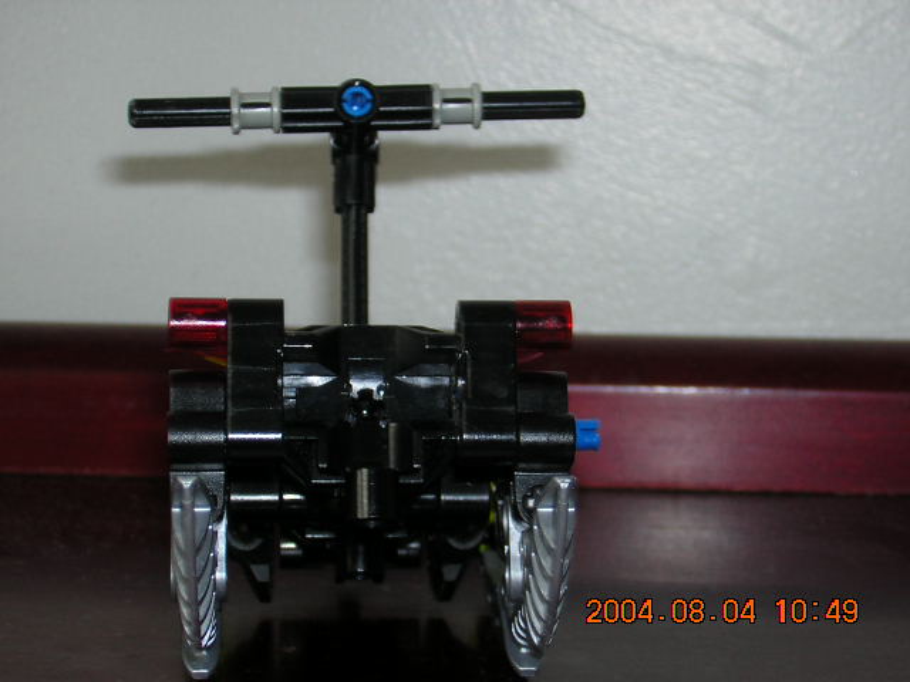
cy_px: 341
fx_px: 2629
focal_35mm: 100
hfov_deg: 19.6
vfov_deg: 14.8
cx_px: 455
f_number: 4.5
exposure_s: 1/60.1
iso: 100
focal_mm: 13.1
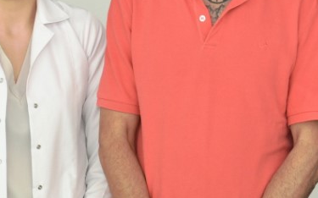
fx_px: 1611
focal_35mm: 186
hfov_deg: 11.3
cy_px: 30
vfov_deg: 7.0
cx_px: 88
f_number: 5.6
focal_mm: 38
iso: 400
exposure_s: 1/125
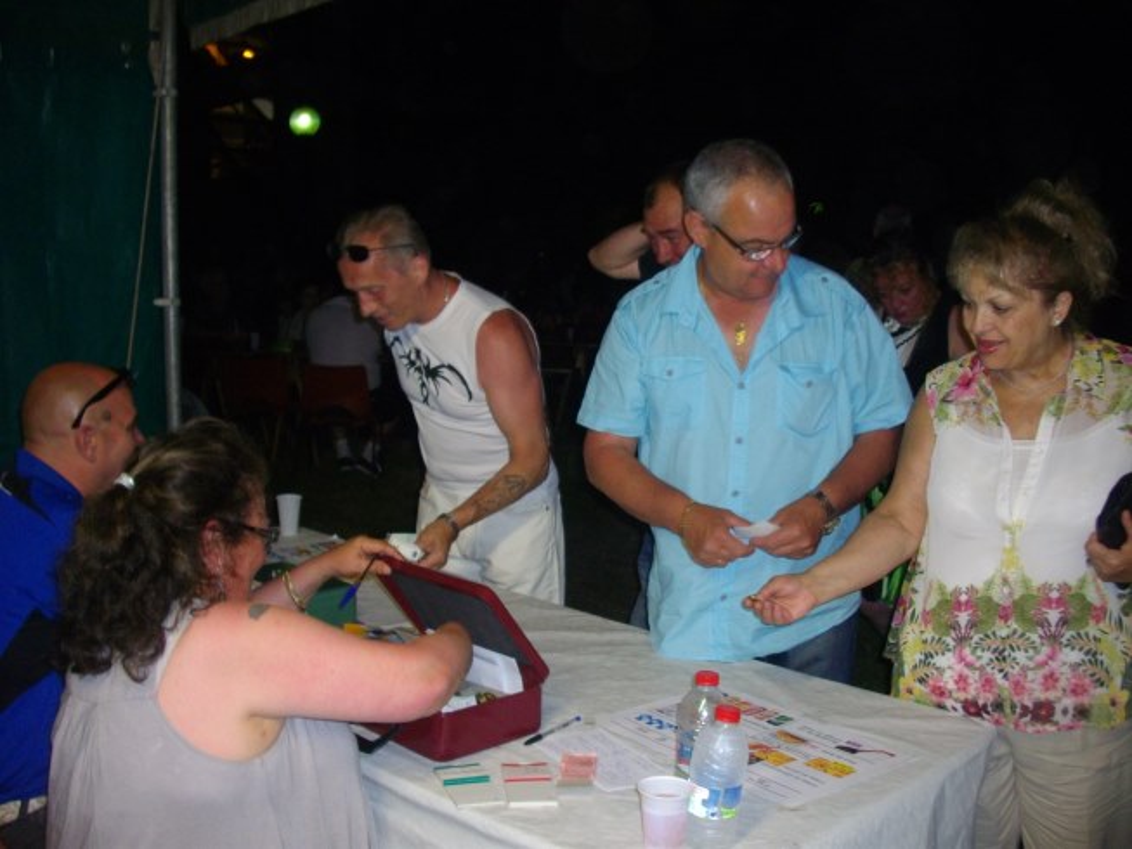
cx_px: 566
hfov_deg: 50.1
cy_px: 424
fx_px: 1210
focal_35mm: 37
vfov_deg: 38.7
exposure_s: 1/50
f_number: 2.8
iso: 200
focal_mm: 6.2
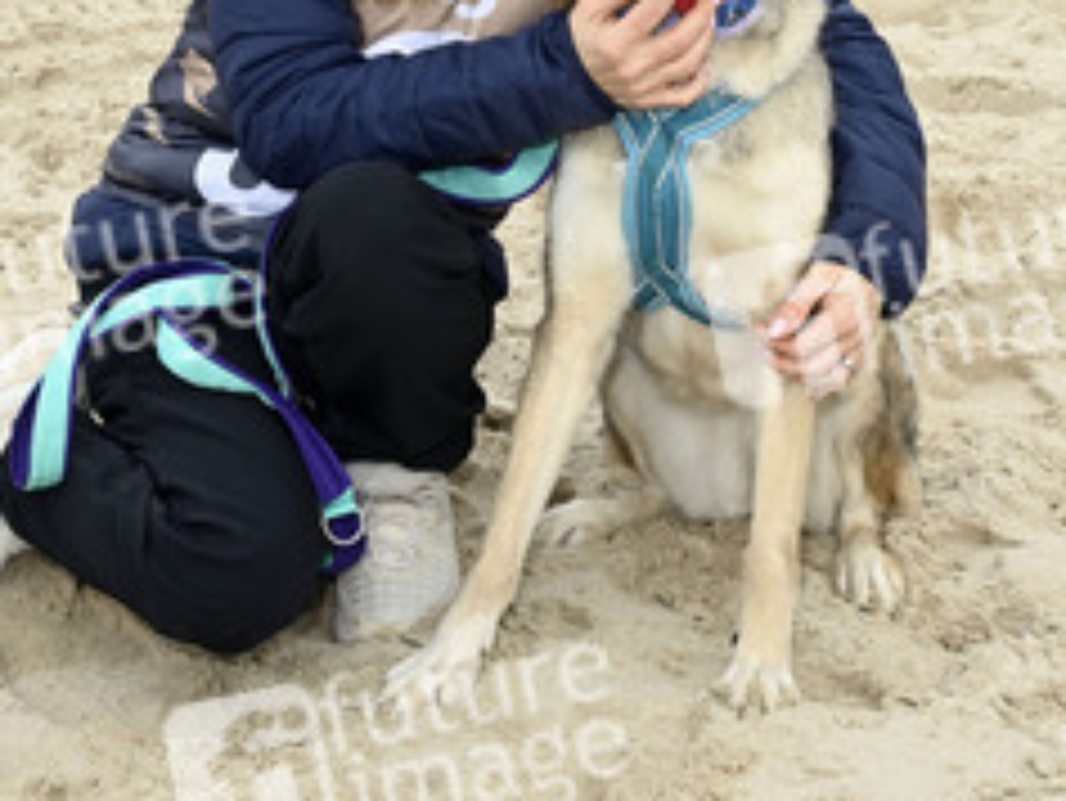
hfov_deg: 24.1
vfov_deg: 17.9
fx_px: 2496
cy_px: 76
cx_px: 526
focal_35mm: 81
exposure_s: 1/250
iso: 1000
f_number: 13
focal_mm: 50
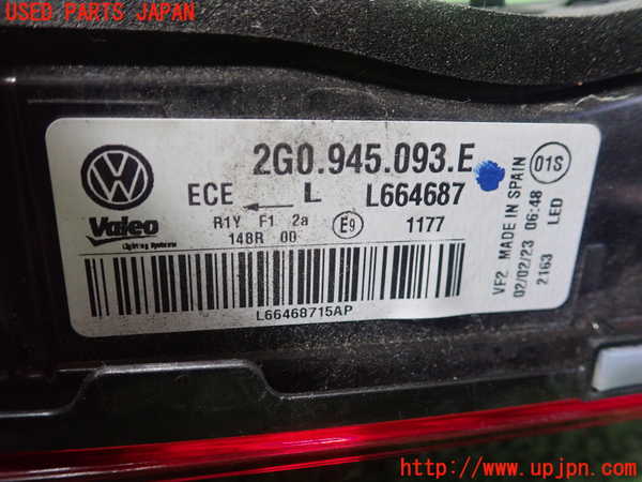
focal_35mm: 30
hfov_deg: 60.0
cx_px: 321
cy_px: 241
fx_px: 556
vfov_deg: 46.8
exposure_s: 1/100
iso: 800
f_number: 2.3
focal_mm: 5.5
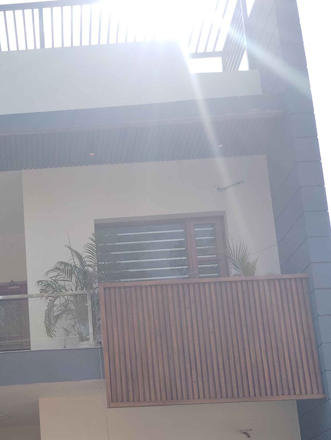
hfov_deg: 24.3
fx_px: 738
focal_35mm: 58
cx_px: 13
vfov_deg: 31.6
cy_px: 398
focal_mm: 4.22
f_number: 1.8
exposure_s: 1/799
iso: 50
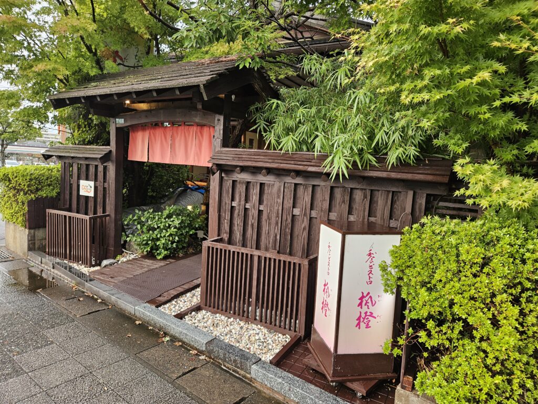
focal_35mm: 23
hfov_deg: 73.9
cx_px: 269
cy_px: 202
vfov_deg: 58.9
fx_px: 357
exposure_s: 1/180
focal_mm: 5.4
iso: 125
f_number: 1.8
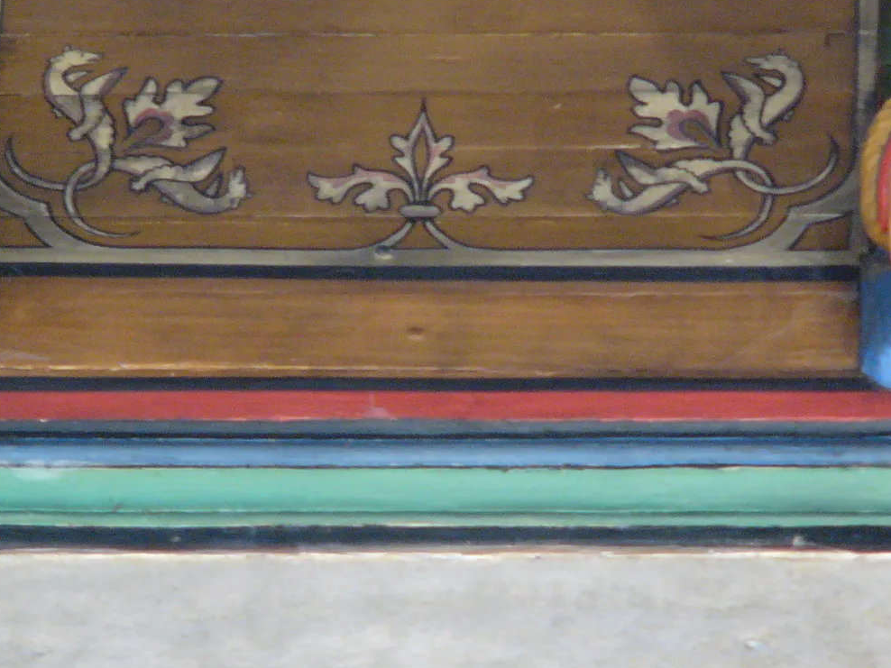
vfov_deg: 4.7
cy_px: 361
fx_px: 8211
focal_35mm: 319
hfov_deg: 6.2
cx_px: 470
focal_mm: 32.8
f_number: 2.8
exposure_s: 1/5
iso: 200
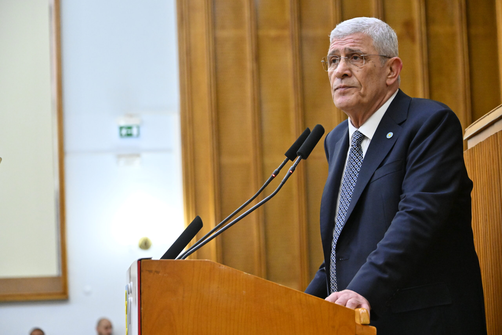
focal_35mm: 105
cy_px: 168
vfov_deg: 13.0
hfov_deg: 19.5
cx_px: 251
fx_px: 1464
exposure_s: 1/200
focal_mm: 105
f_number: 5.3
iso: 6400
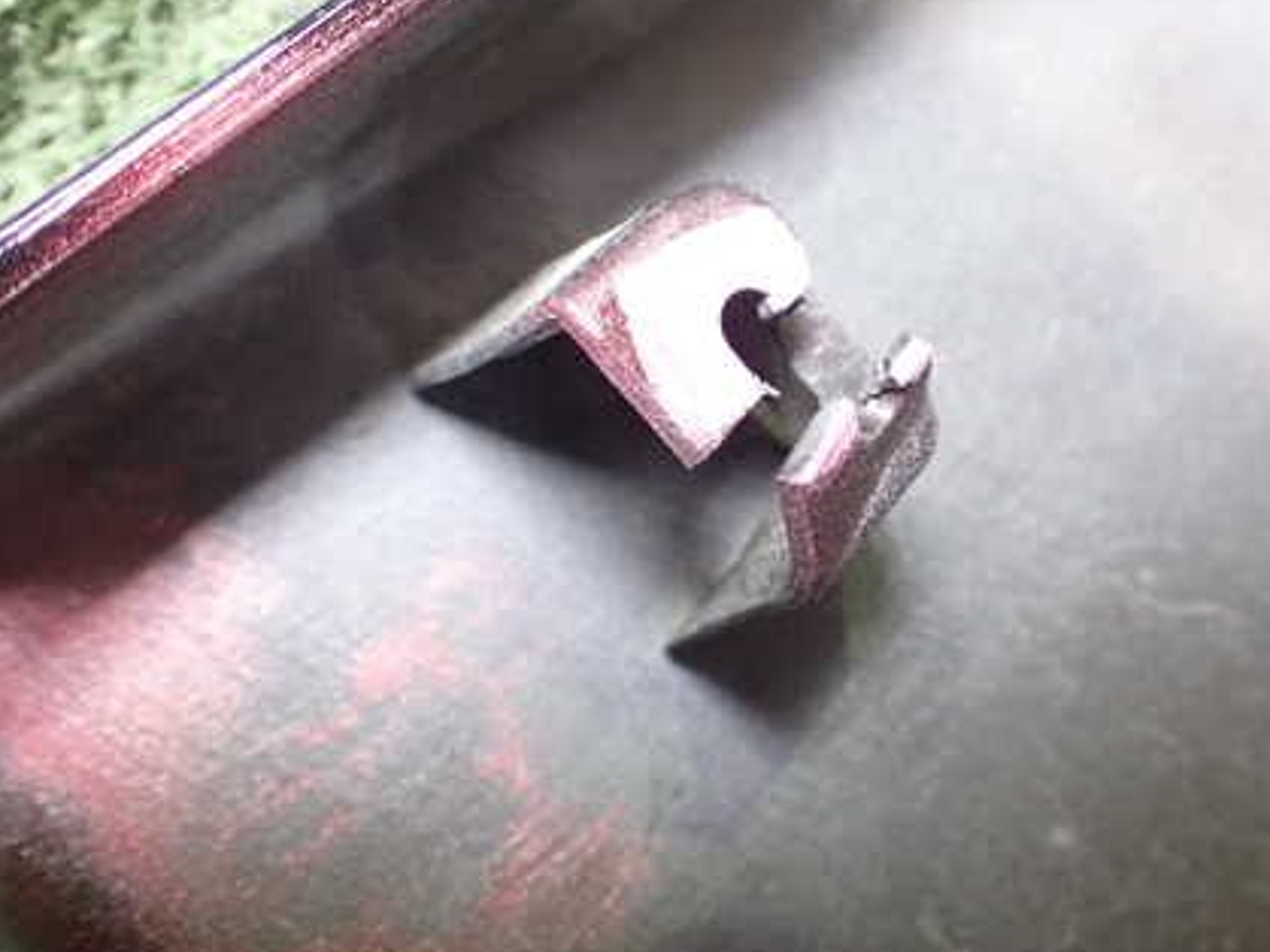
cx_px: 758
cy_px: 418
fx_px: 1577
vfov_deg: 33.5
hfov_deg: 43.7
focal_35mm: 43
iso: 1000
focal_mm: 5.4
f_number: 2.3
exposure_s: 1/30
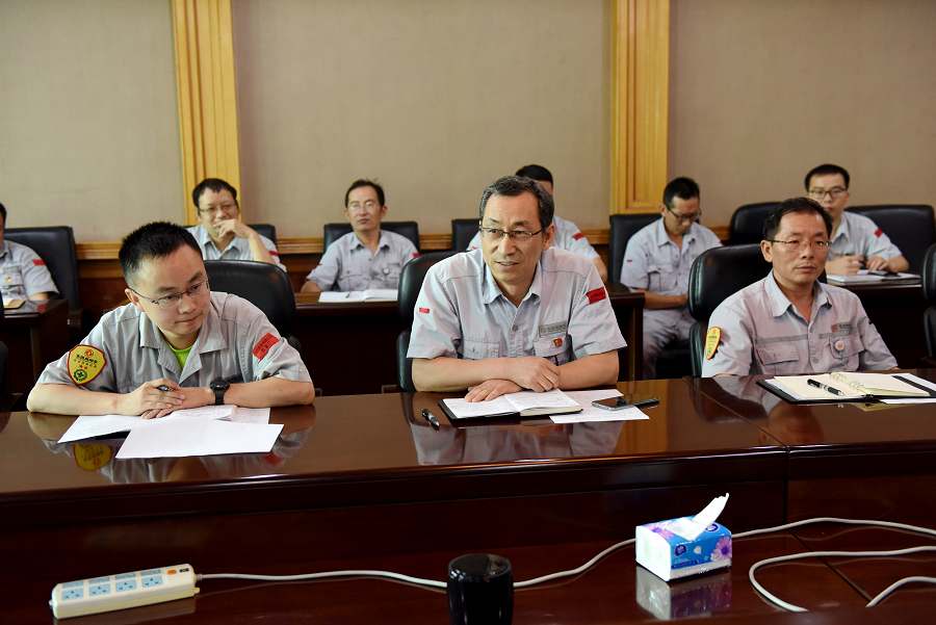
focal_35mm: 42
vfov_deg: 31.9
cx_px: 468
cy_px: 312
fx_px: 1092
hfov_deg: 46.4
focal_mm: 42
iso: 1600
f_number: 3.5
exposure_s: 1/80
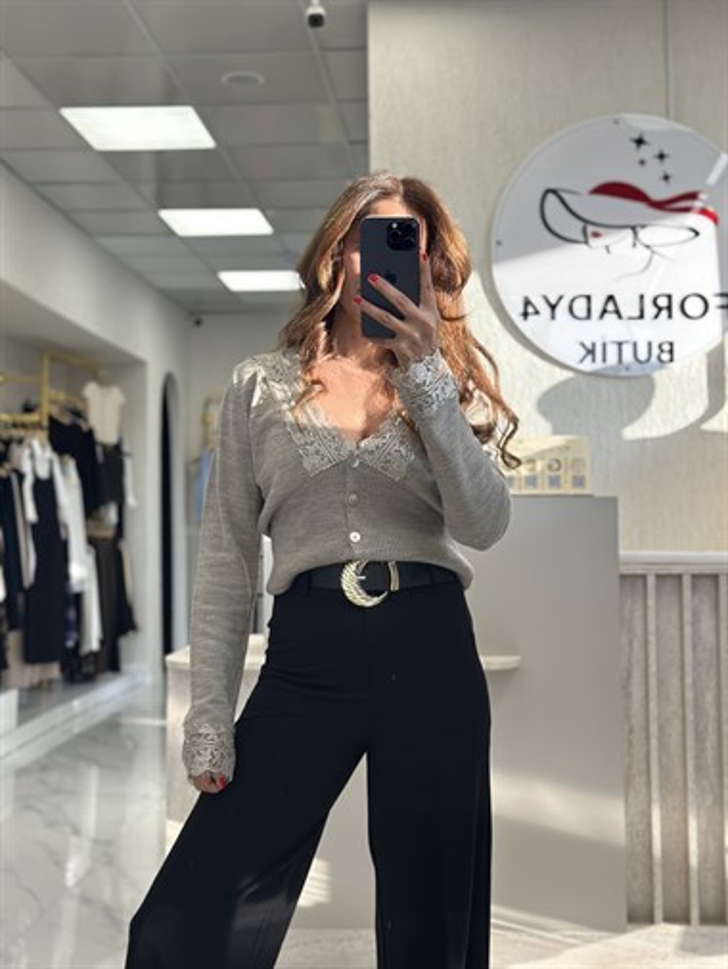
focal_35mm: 48
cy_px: 484
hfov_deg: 30.3
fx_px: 1345
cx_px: 364
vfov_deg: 39.6
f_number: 1.78
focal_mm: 6.86
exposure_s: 1/277
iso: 80
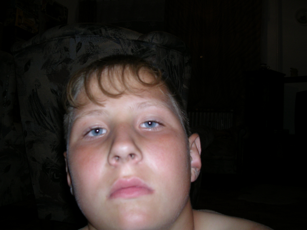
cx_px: 154
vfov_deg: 37.7
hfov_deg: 49.0
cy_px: 115
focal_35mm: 38
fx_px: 337
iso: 50
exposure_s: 1/60.1
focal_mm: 5.8
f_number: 2.8
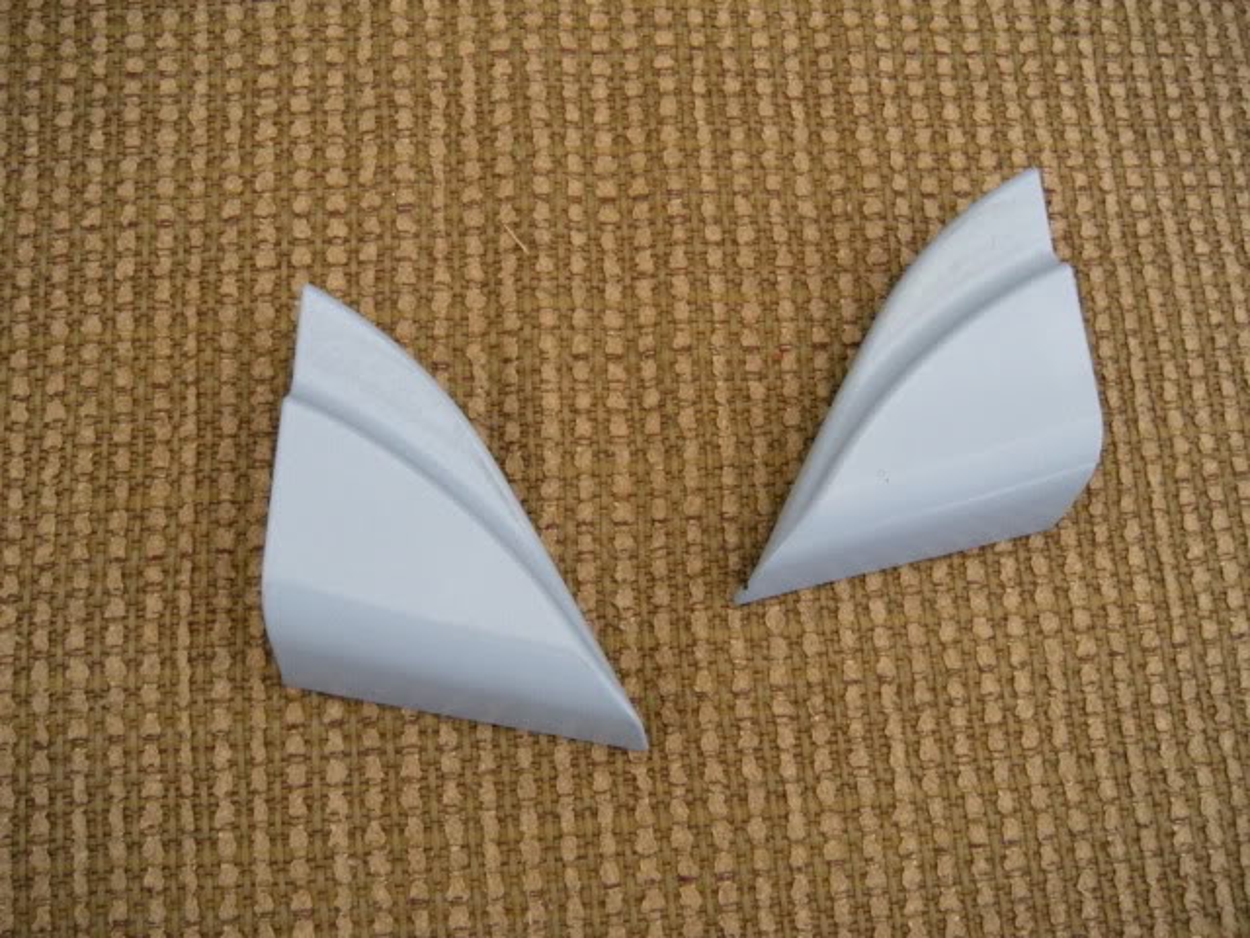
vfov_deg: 40.7
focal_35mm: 35
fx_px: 1264
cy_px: 469
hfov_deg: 52.6
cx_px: 625
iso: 400
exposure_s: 1/20.7
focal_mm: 5.9
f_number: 3.8
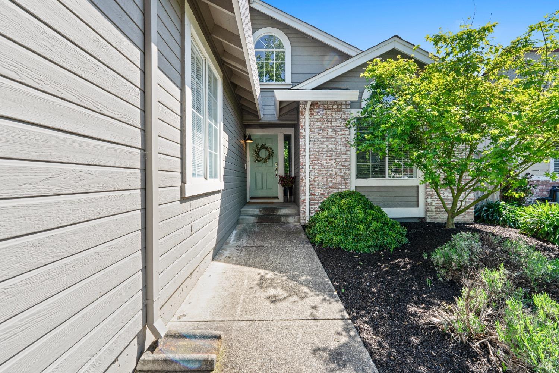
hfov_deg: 104.3
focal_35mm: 14
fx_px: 217
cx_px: 280
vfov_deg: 81.2
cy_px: 186
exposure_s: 1/80
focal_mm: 14
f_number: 11
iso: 200
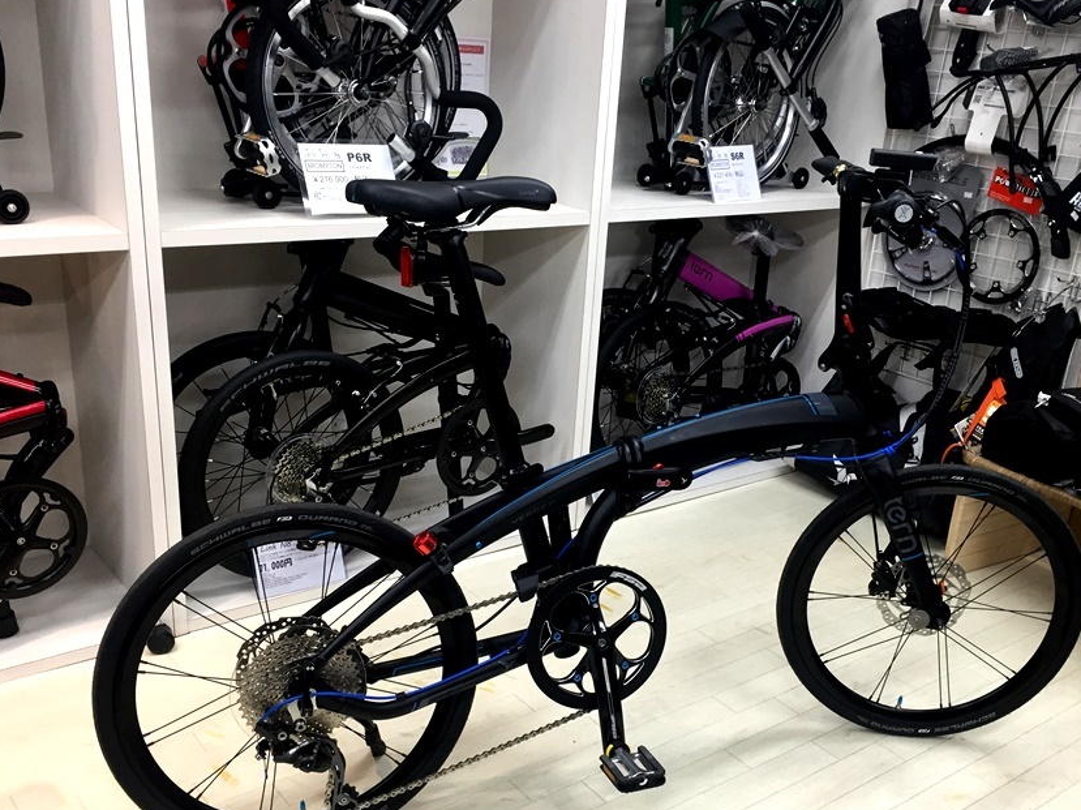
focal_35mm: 35
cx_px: 585
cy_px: 481
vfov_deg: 40.5
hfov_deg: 52.6
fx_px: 1093
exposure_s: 1/33
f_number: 2.2
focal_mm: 4.15
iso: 50
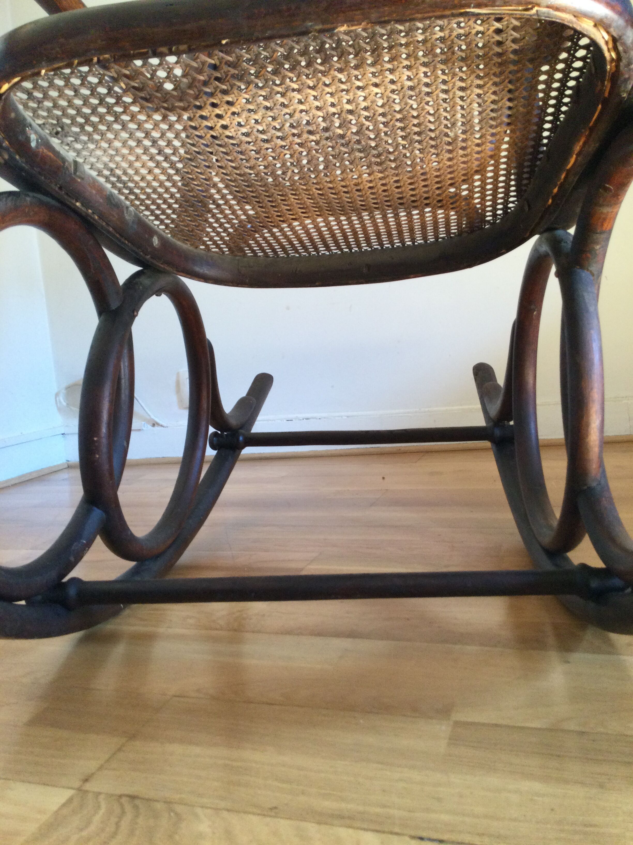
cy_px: 422
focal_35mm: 31
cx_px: 316
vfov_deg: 58.4
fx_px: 756
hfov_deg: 45.4
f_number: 2.4
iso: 50
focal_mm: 3.3
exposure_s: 1/33
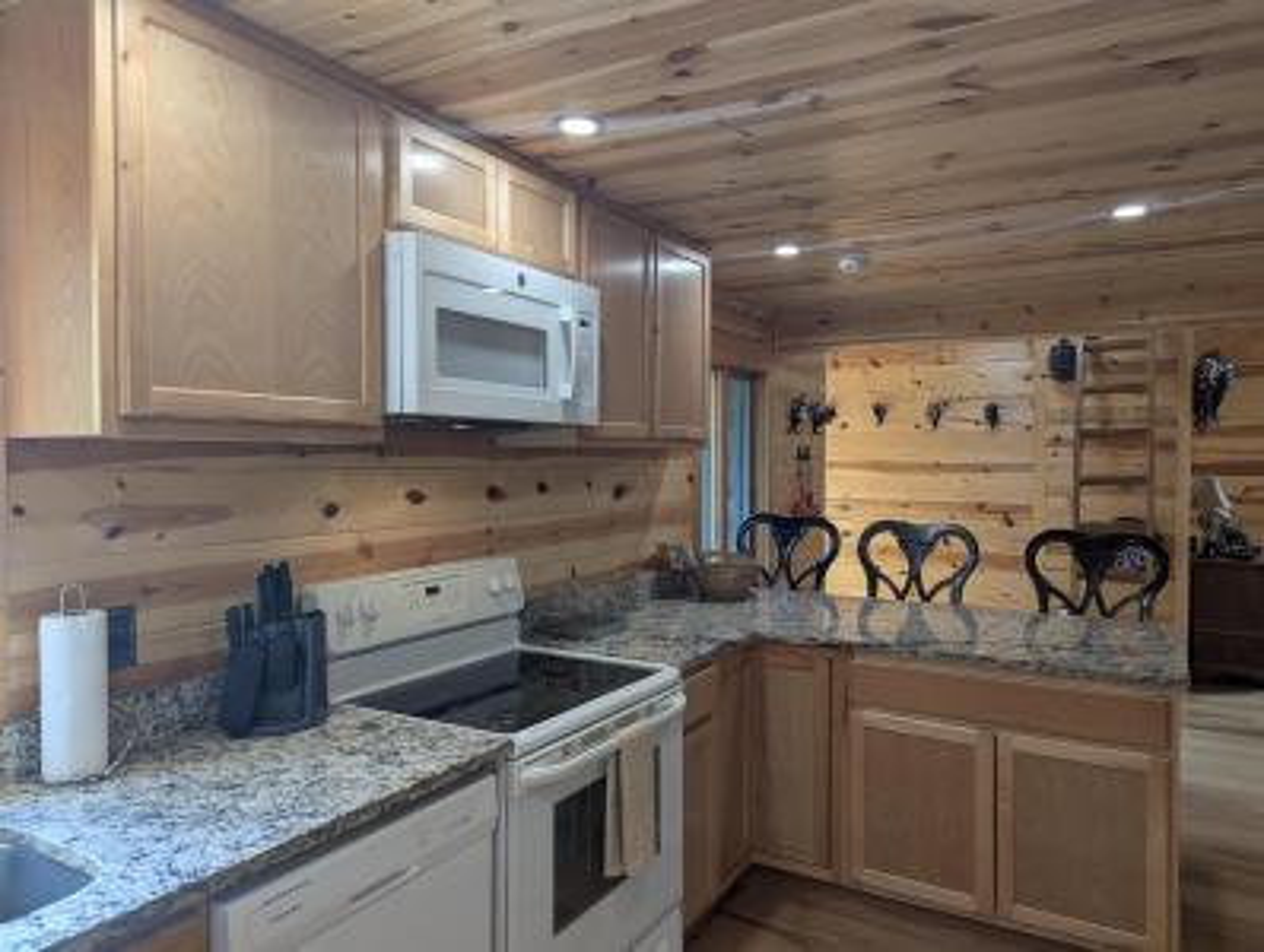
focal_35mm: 24
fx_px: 878
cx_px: 632
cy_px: 476
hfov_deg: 71.5
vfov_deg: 57.0
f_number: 1.85
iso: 82
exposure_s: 1/60
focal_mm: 6.81
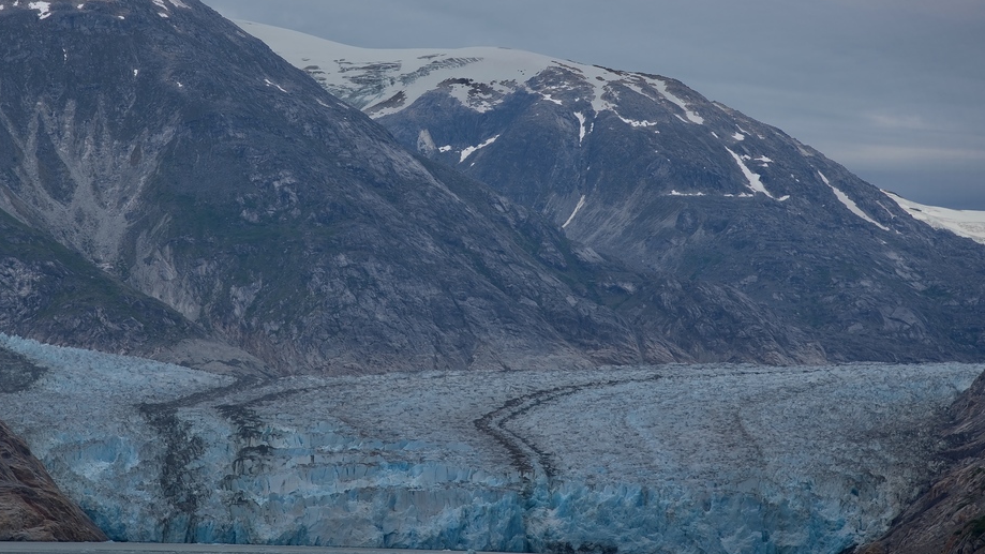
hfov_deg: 15.0
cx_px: 432
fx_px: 3735
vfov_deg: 8.5
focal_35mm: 143
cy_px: 180
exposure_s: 1/250
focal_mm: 98
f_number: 8
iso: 100
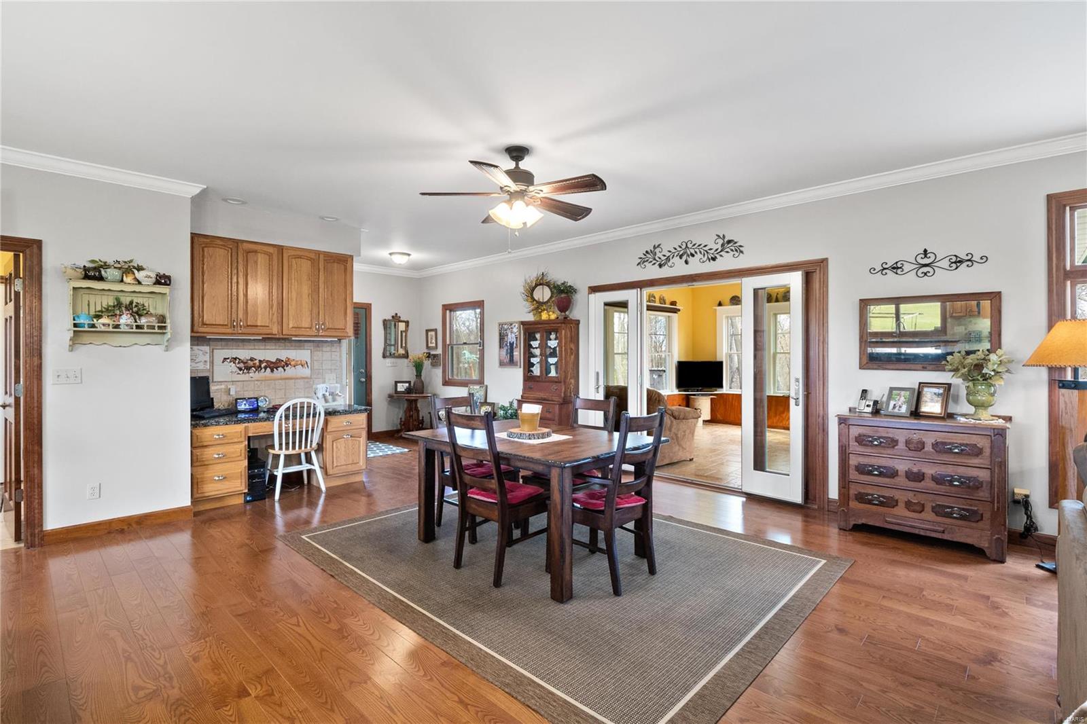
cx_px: 544
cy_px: 362
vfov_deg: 73.7
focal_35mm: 16
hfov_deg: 96.7
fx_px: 483
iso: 400
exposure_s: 1/5
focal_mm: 8
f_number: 8
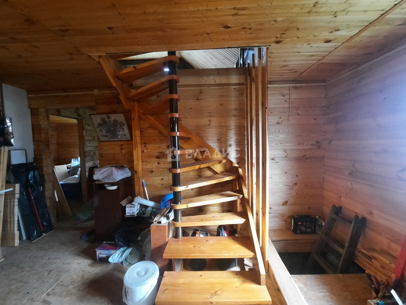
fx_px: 153
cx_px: 203
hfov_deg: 106.2
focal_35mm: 13
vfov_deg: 89.9
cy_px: 152
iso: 320
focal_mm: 1.74
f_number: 2.2
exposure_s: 1/25
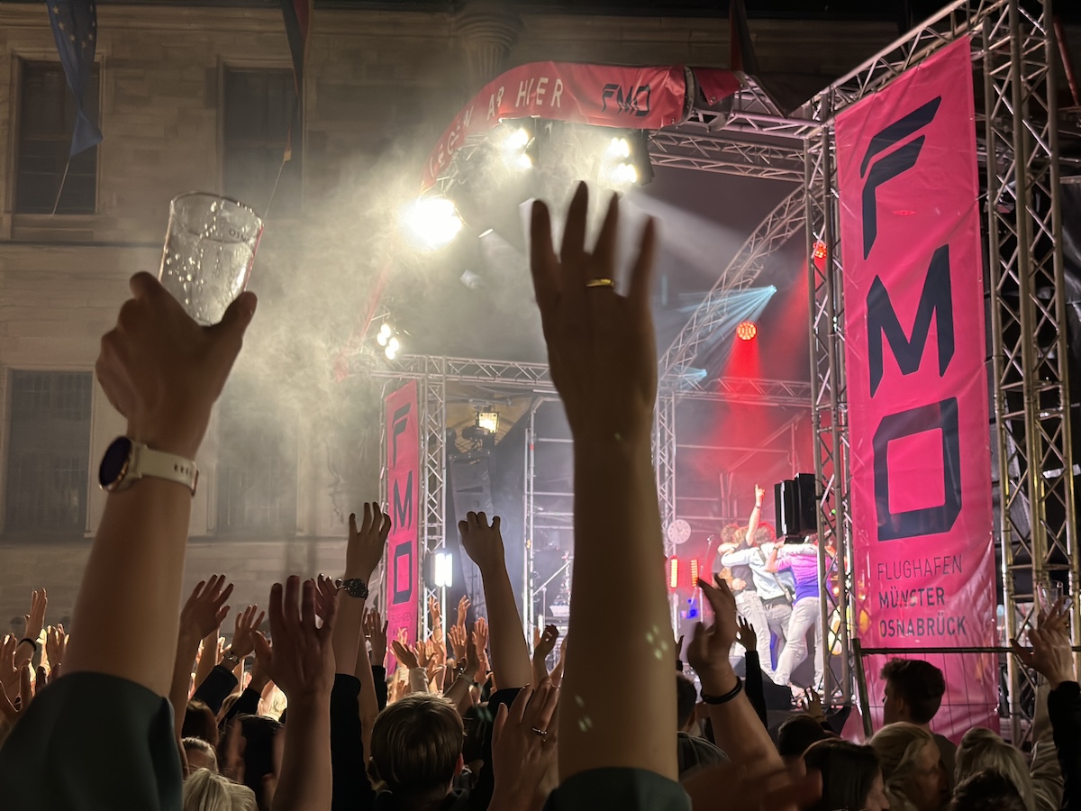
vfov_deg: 30.3
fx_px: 1499
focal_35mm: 48
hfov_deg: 39.7
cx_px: 540
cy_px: 406
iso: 320
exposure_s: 1/53
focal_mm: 6.86
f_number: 1.78
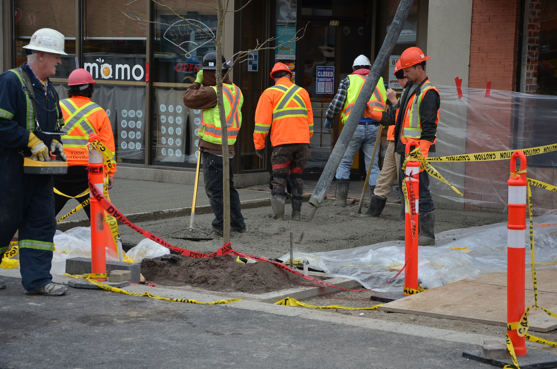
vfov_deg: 13.8
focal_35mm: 99
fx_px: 1529
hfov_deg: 20.7
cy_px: 184
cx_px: 278
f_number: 5.6
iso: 200
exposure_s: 1/125
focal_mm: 66
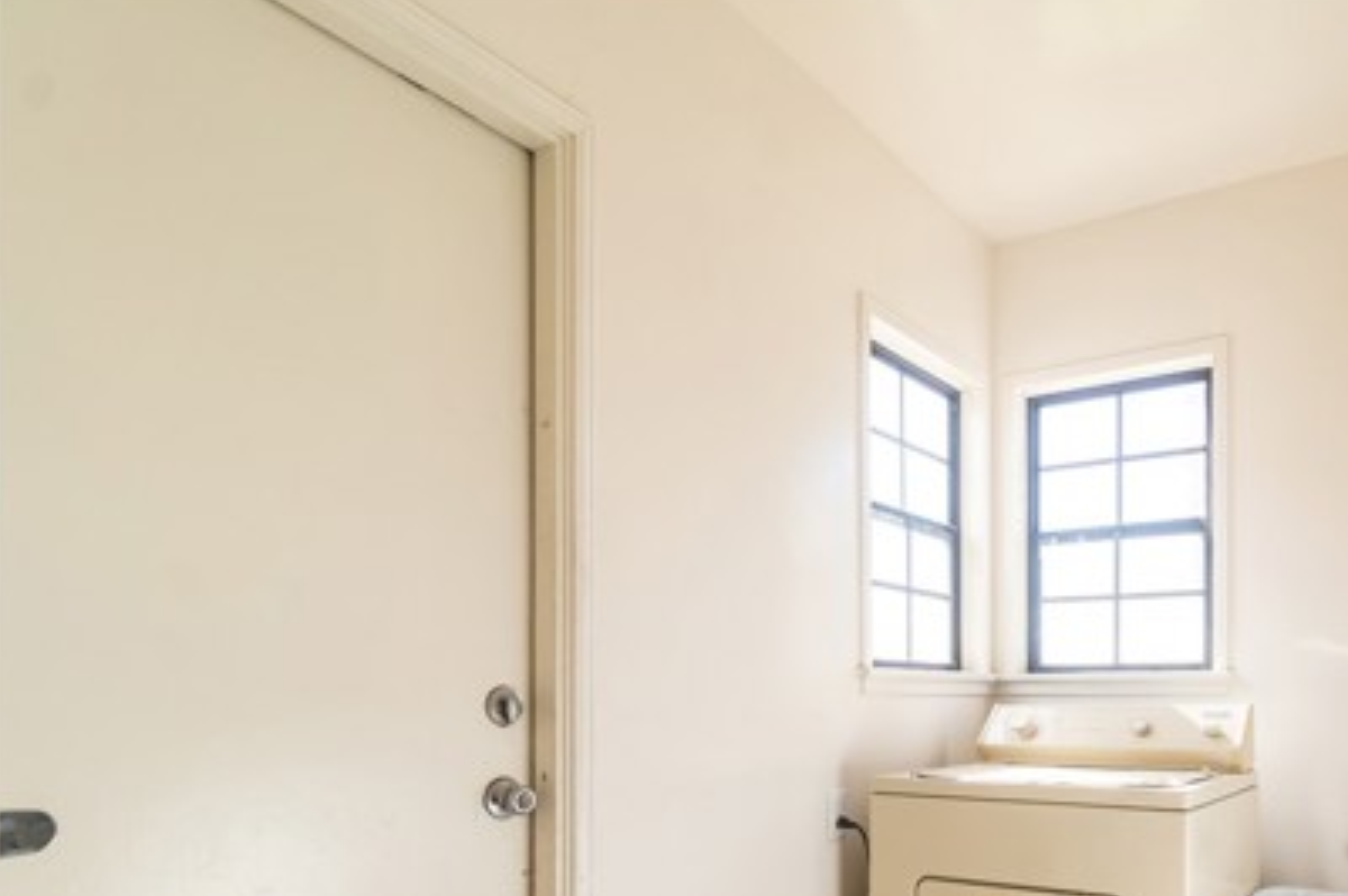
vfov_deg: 50.4
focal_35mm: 24
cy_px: 694
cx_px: 984
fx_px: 898
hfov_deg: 69.7
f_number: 7.1
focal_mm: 10
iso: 320
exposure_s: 1/30
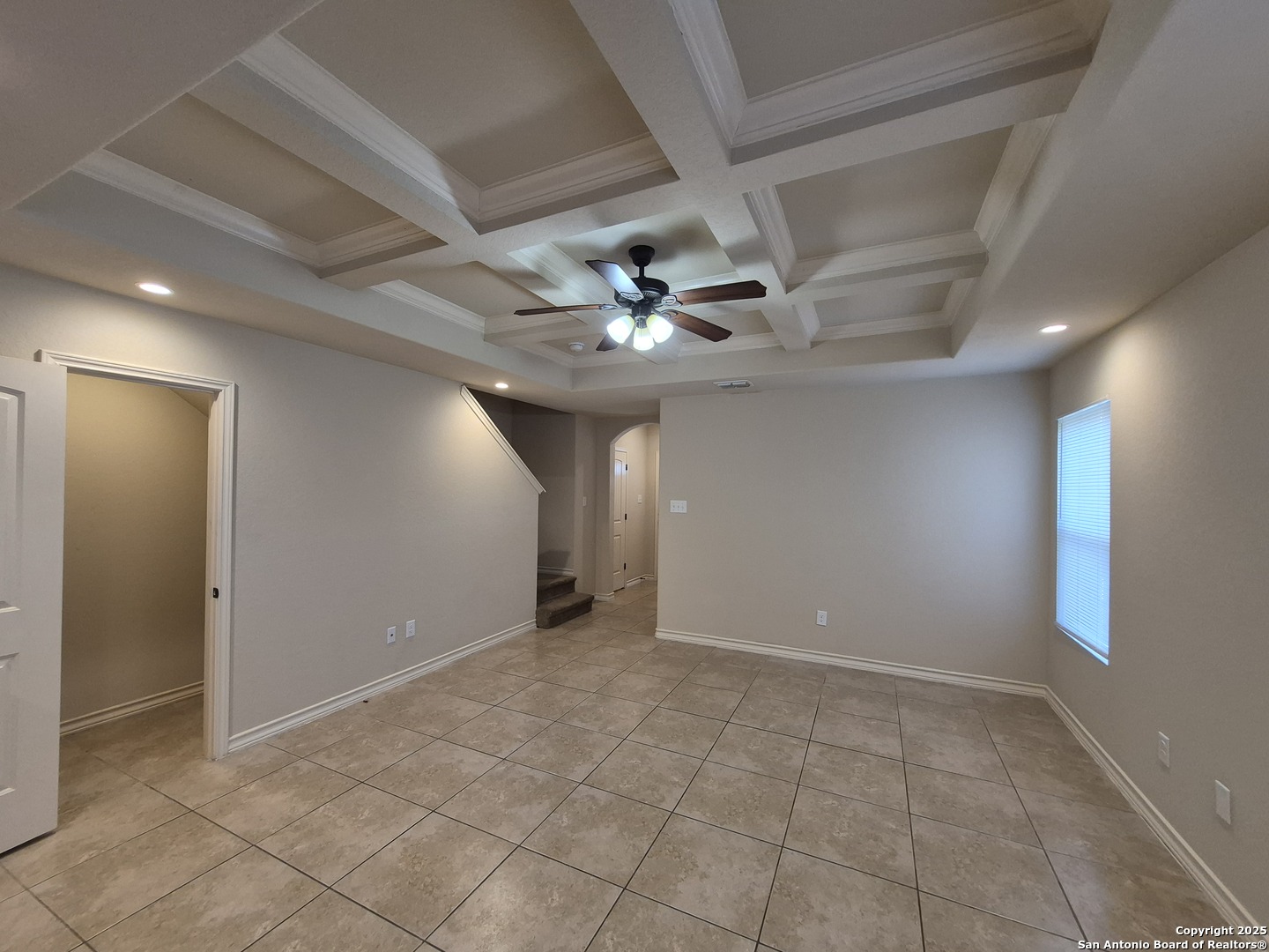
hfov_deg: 106.2
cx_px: 634
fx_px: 477
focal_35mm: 13
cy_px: 476
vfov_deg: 89.9
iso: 160
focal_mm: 1.74
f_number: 2.2
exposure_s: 1/60
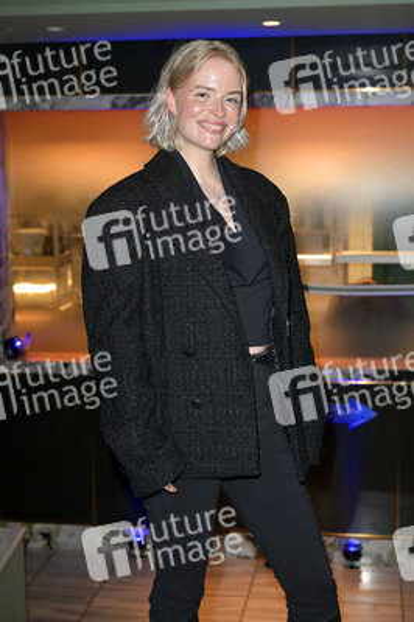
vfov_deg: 39.6
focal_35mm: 50
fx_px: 864
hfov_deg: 26.9
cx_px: 207
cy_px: 311
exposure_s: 1/250
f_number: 5
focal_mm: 50
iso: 1250
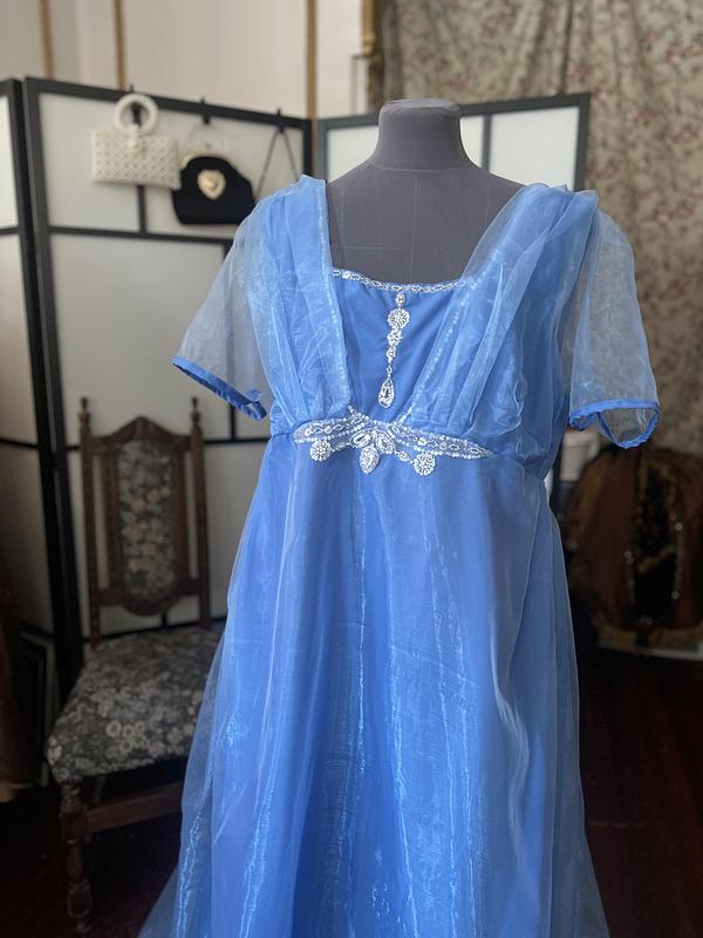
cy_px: 469
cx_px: 352
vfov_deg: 71.6
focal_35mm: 24
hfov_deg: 56.8
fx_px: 650
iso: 250
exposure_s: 1/60
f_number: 1.78
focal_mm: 6.86
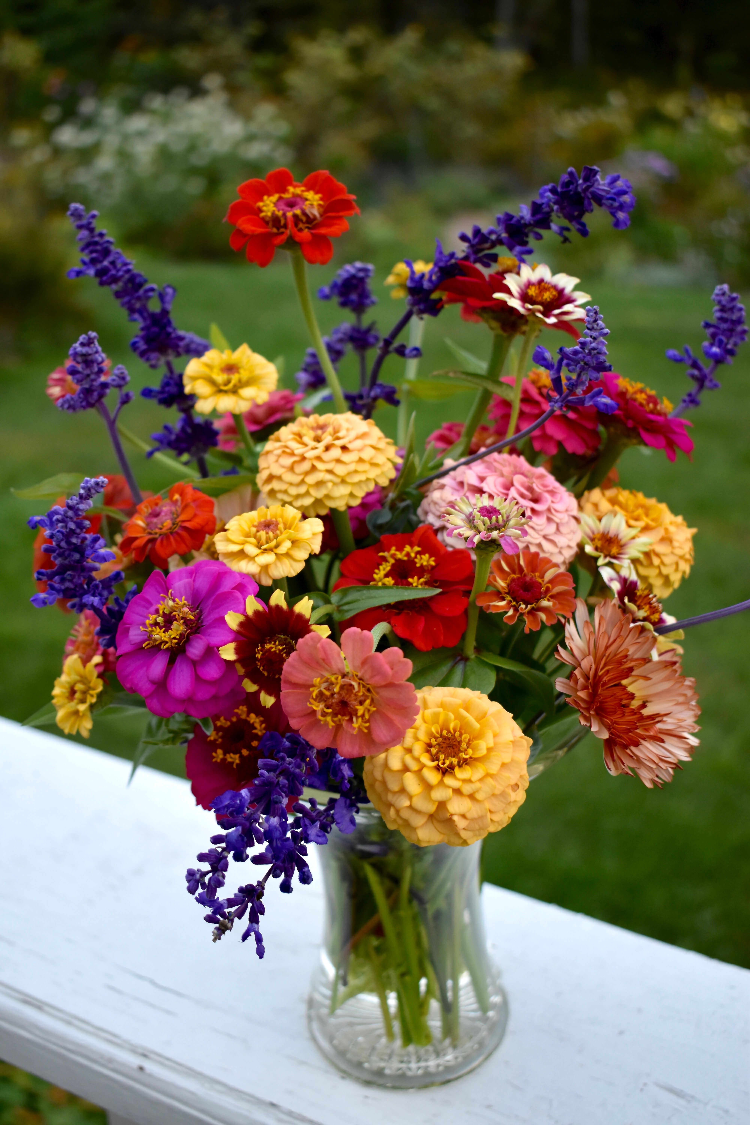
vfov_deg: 45.0
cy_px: 562
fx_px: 1359
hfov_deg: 30.8
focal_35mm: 44
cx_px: 375
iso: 800
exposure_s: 1/250
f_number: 4.2
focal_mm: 29
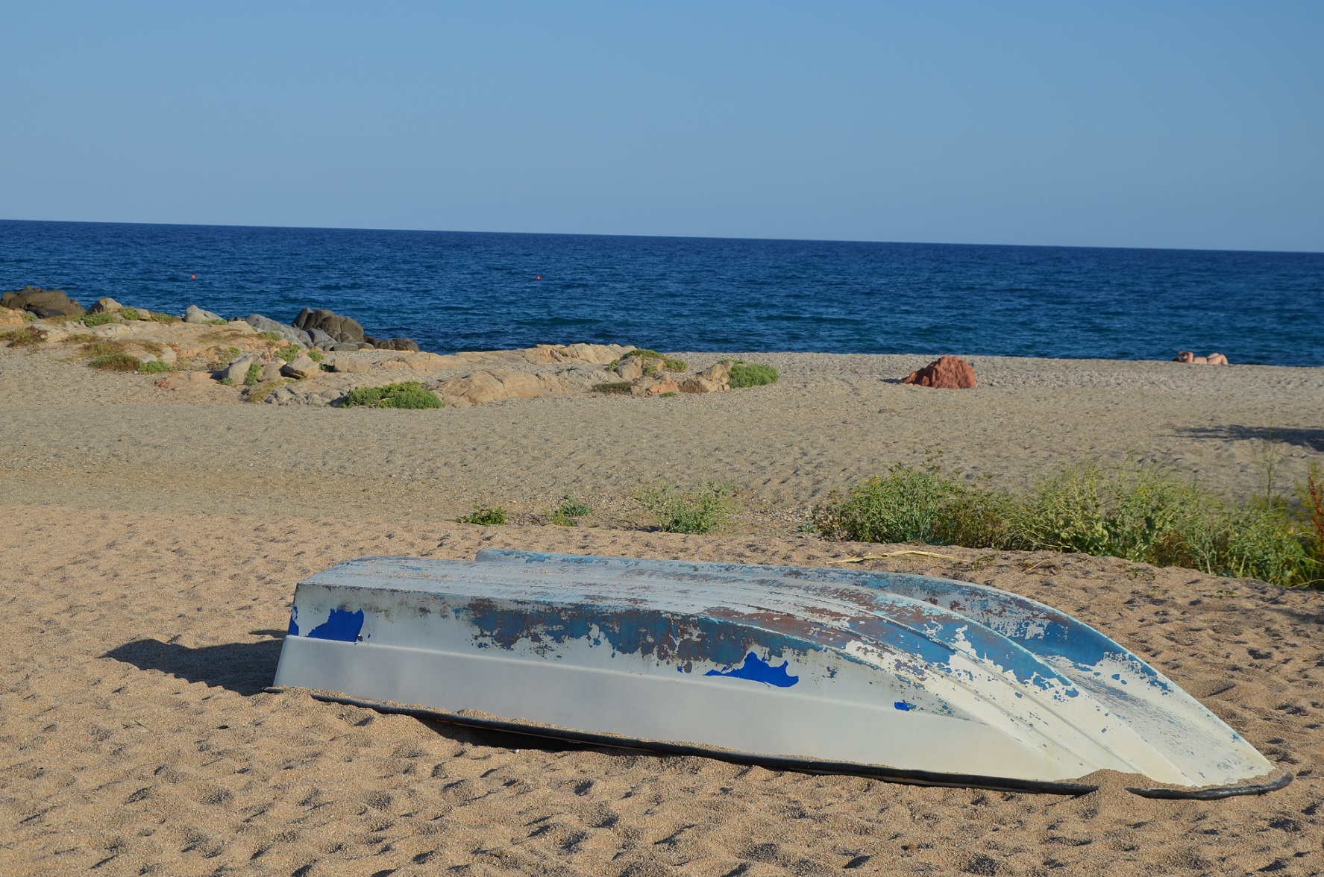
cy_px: 438
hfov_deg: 28.1
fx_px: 2643
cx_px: 662
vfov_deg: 18.8
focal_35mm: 72
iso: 100
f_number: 9
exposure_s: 1/320
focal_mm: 48
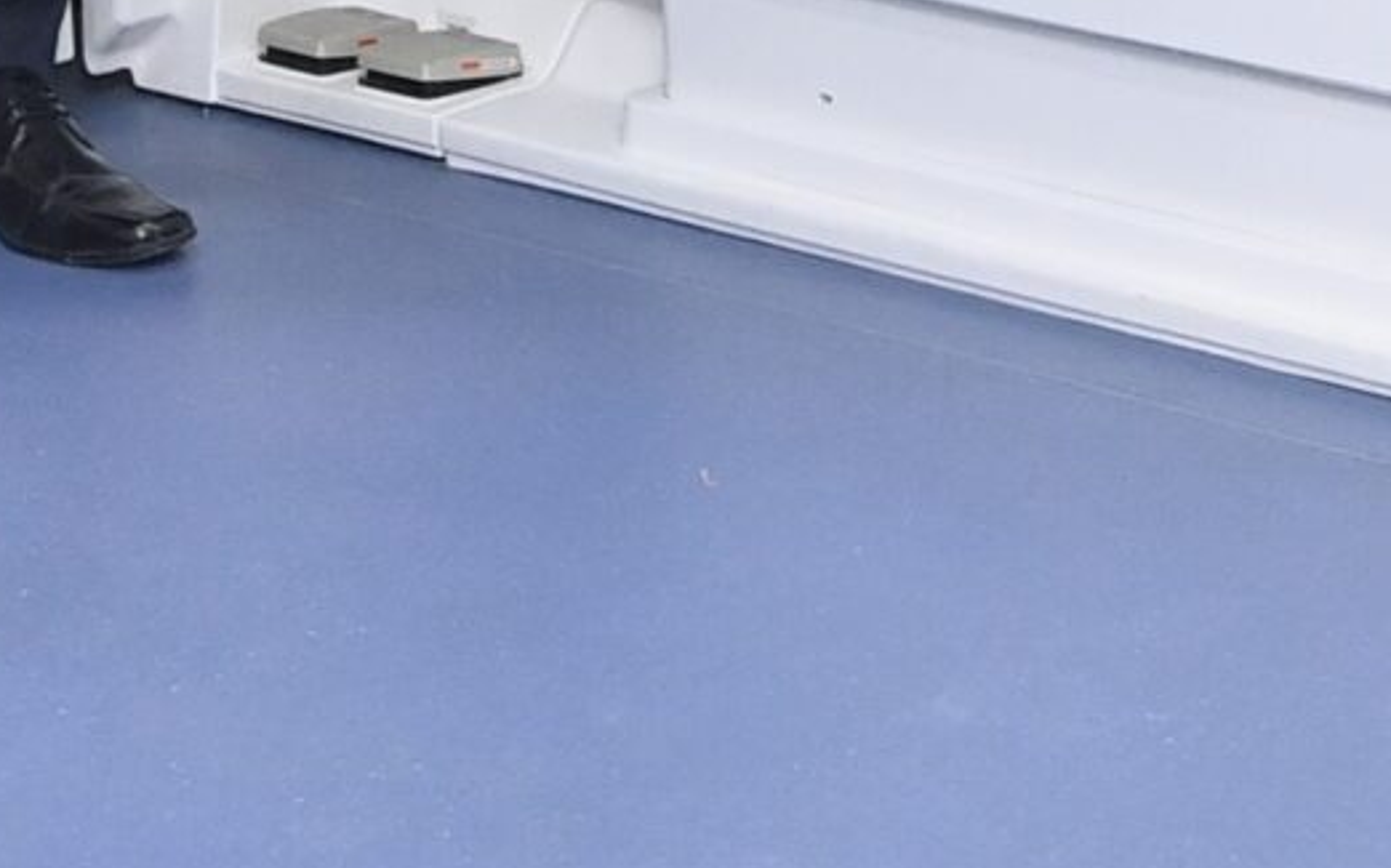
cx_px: 1327
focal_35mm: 120
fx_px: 4548
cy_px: -1102
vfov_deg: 9.8
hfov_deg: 17.1
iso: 1600
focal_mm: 24
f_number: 3.5
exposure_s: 1/200
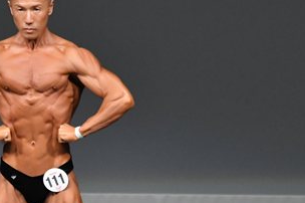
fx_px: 7447
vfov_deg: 1.6
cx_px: 47
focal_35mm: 880
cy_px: 171
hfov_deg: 2.3
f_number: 5.6
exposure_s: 1/400
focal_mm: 230
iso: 4000
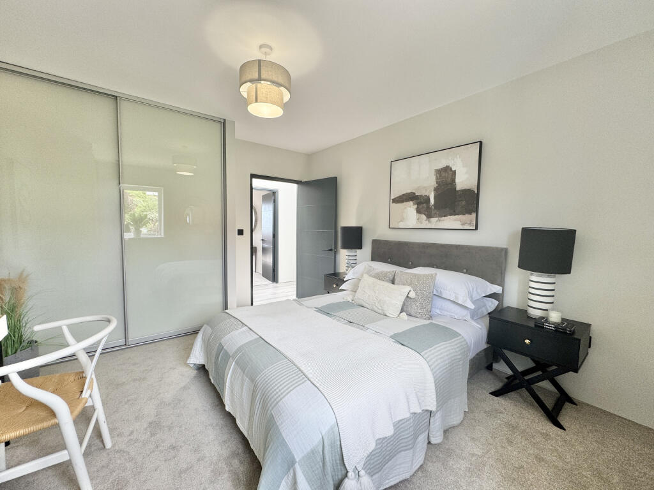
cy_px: 245
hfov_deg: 102.1
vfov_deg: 85.7
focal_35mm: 14
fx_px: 265
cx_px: 327
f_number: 2.2
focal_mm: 2.22
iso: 100
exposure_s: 1/99
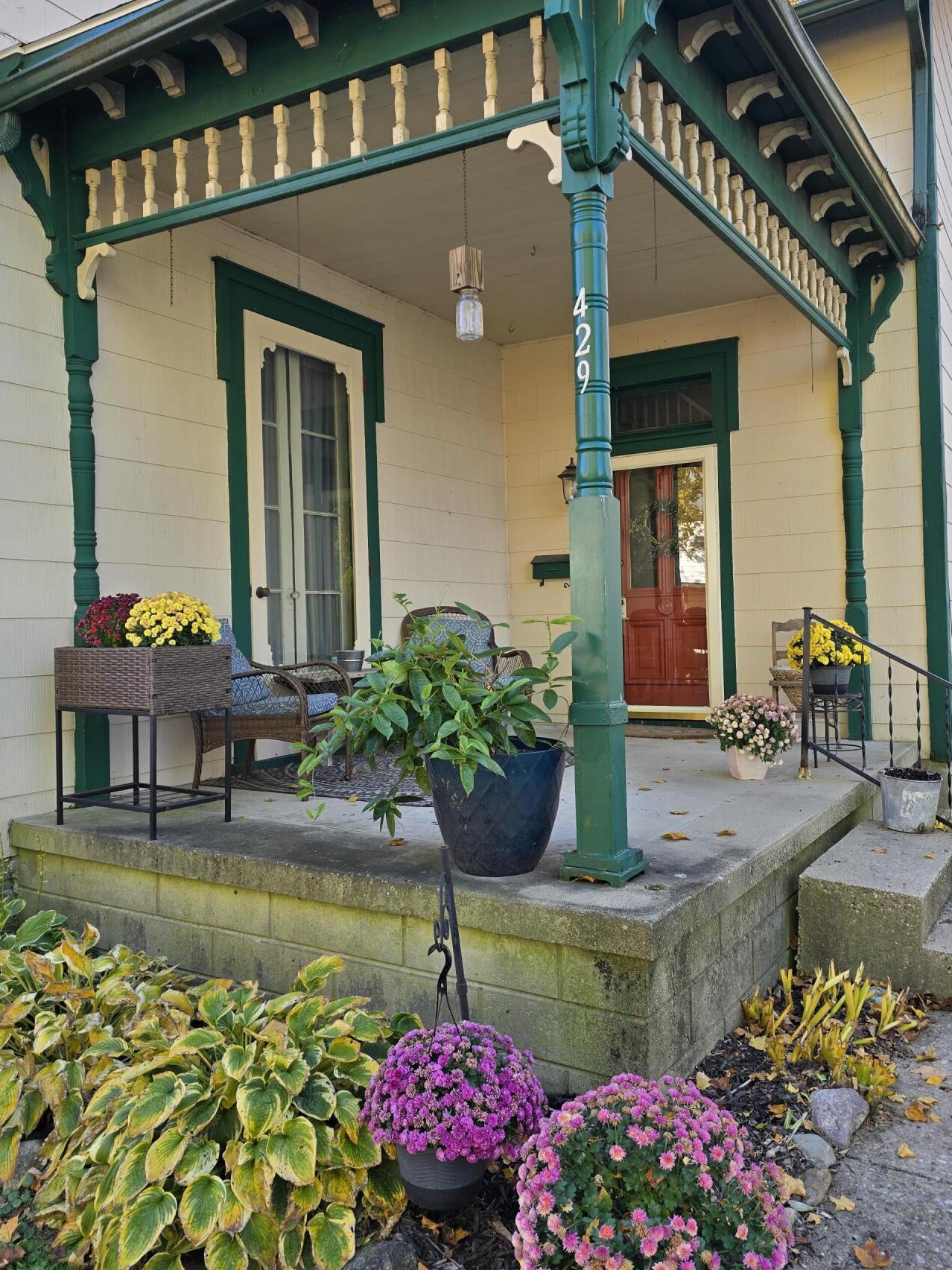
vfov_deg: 65.3
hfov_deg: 51.3
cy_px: 594
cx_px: 513
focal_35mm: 27
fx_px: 990
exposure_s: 1/180
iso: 16
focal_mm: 6.3
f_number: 1.7
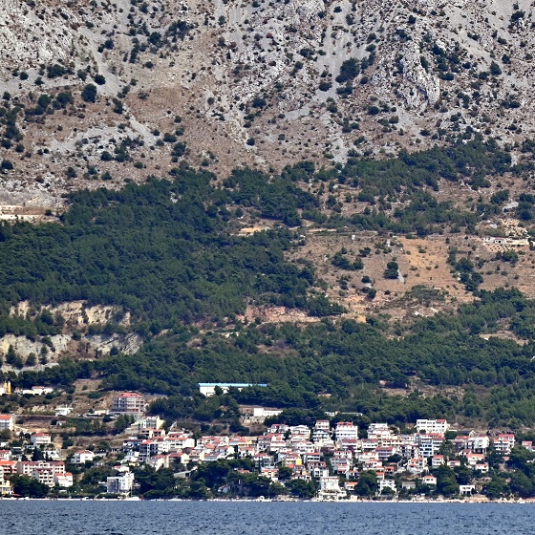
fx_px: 6575
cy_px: 88
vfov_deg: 4.7
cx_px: 516
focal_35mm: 376
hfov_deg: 4.7
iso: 250
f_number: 5
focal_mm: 165
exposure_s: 1/4000
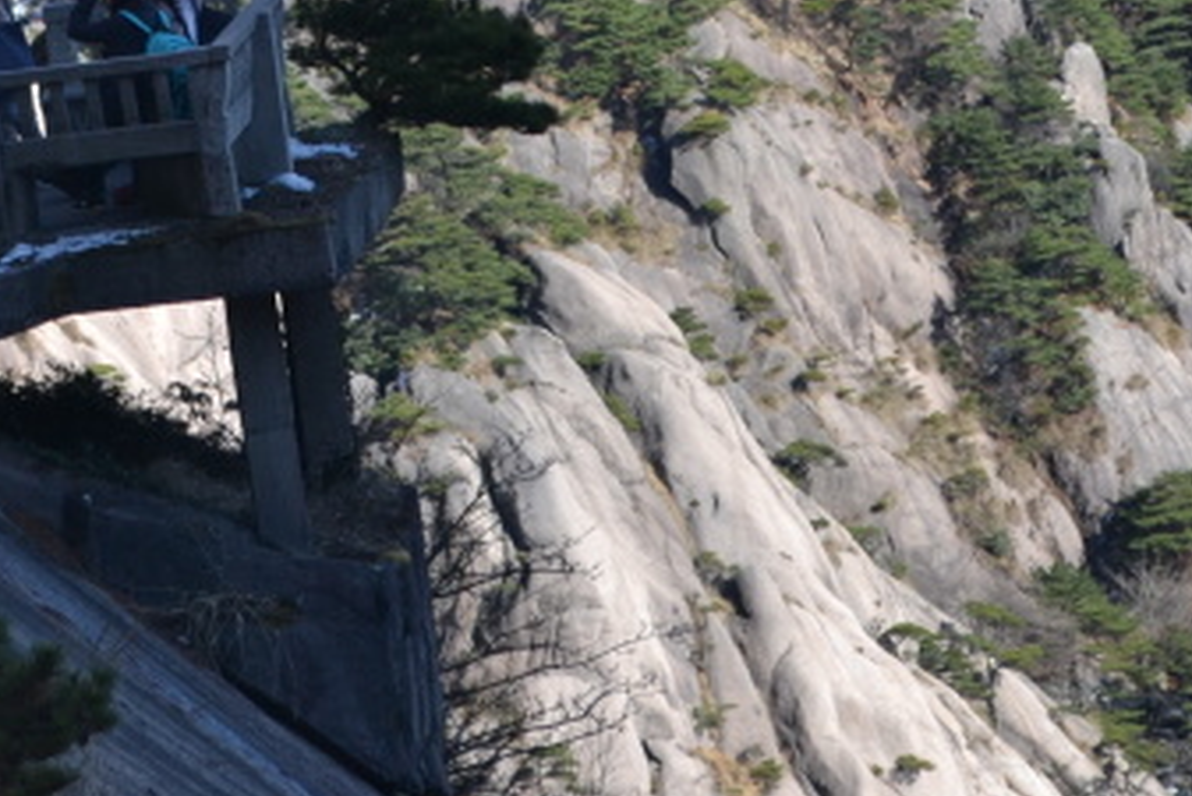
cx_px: 81
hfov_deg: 8.2
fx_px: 8298
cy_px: -302
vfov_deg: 5.5
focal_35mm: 251
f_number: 6.3
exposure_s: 1/160
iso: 100
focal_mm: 55
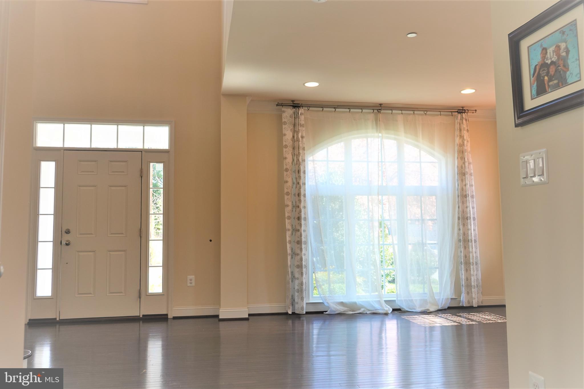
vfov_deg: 45.0
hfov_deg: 63.7
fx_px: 470
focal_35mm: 29
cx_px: 292
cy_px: 194
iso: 100
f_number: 2.8
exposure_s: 1/80
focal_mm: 10.59
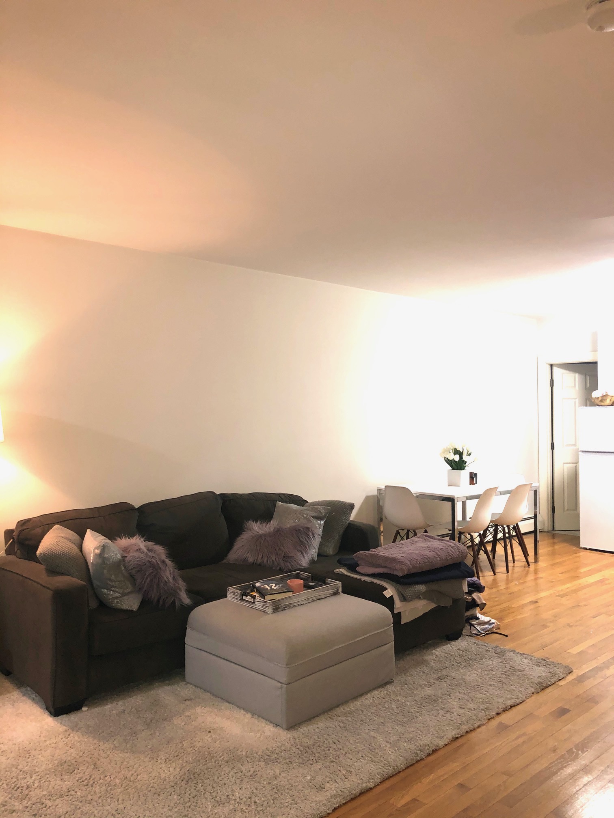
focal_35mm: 28
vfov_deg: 63.4
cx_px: 307
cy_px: 409
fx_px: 662
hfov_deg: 49.7
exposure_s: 1/11
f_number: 1.8
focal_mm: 3.99
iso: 125
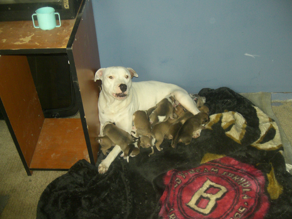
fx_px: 321
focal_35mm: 38
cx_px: 146
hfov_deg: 49.0
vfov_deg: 37.7
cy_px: 110
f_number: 3.1
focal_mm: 6.3
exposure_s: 1/60
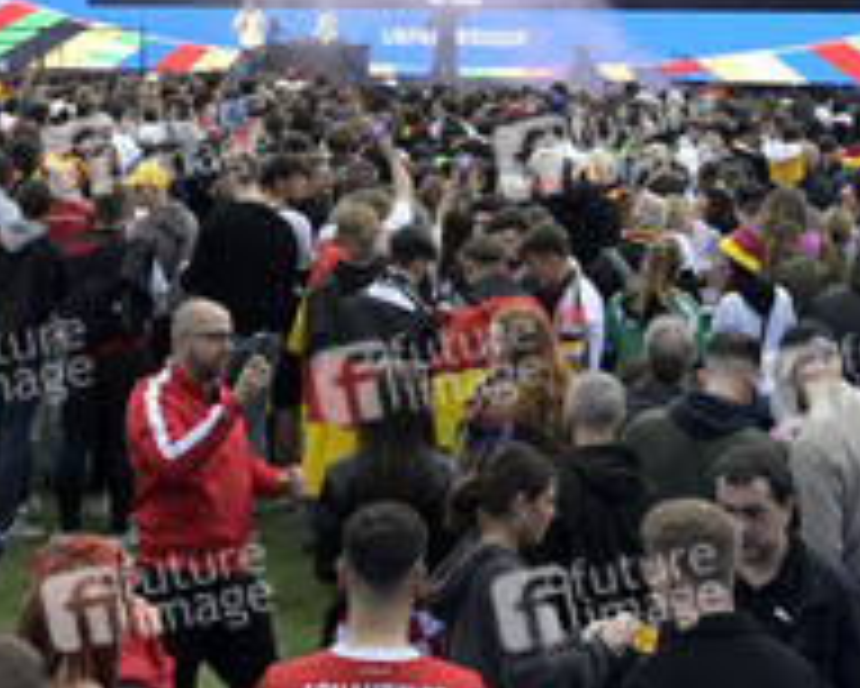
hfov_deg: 18.8
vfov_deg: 14.9
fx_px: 2597
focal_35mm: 102
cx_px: 489
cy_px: 36
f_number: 9
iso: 4000
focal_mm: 46
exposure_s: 1/400
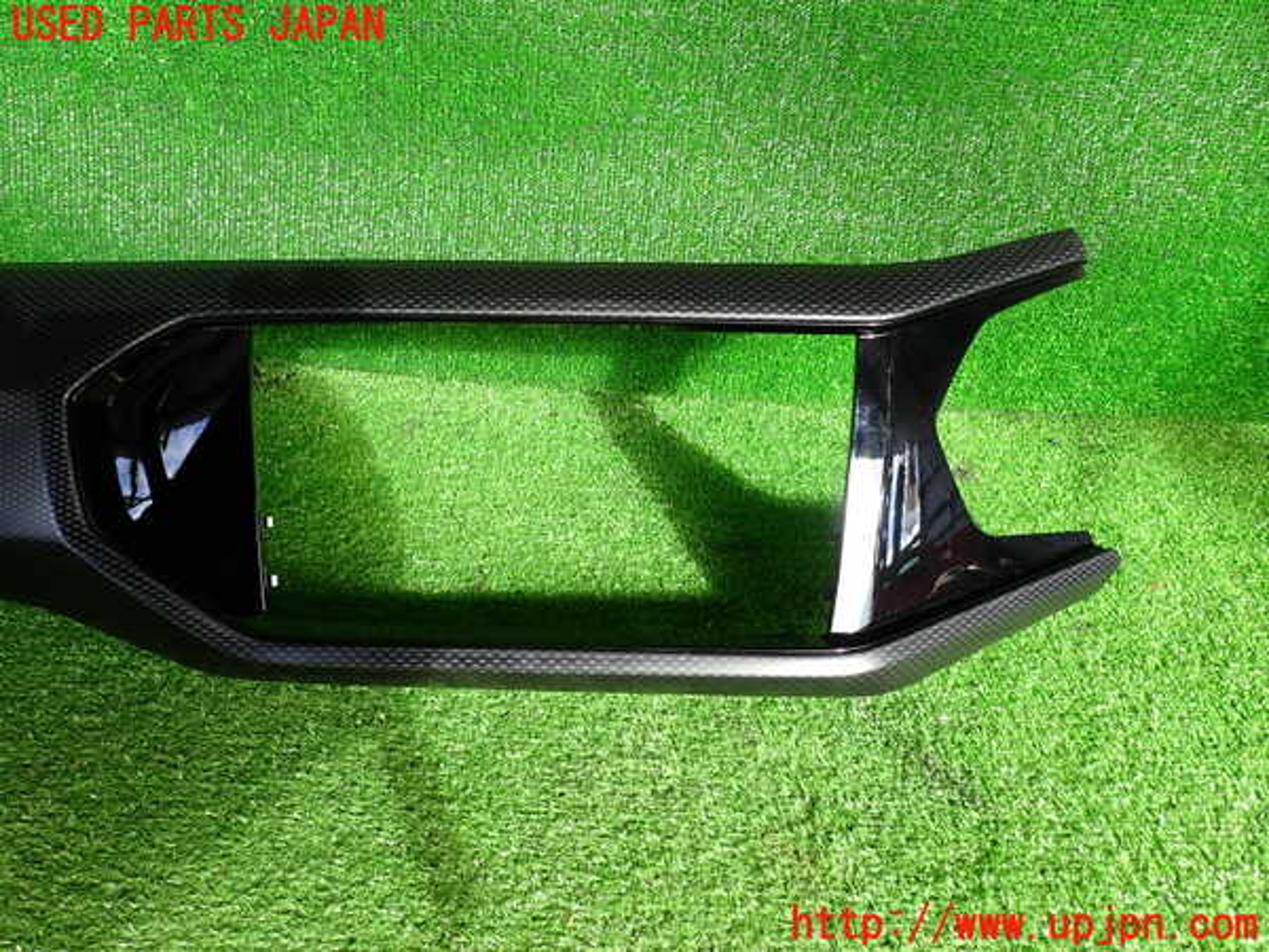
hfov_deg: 69.4
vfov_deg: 54.9
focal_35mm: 25
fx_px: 916
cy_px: 476
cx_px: 634
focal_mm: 4.5
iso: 100
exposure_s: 1/160
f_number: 2.8
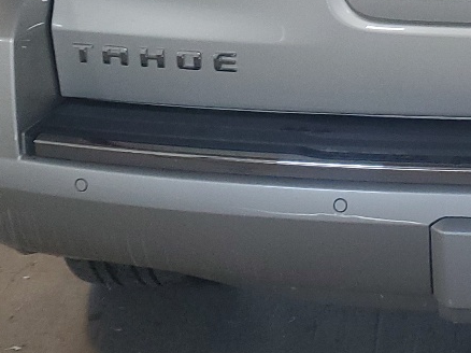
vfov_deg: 14.5
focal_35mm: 95
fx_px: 1292
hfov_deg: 19.7
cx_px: 523
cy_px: -178
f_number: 1.5
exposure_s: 1/60.2
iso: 98
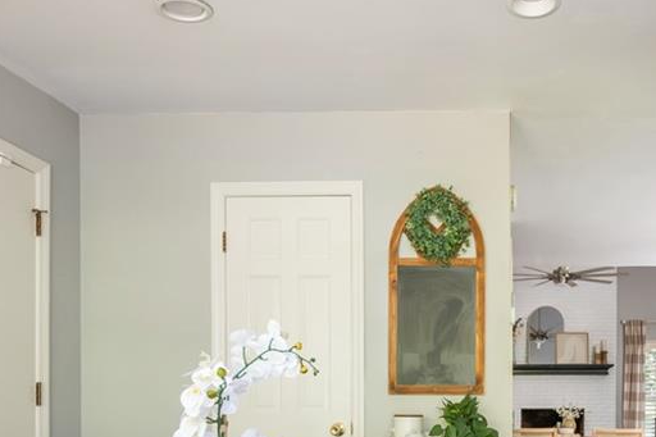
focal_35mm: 36
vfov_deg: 34.8
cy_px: 391
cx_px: 487
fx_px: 656
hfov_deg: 51.1
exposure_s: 1/40
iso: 800
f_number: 10
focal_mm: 18
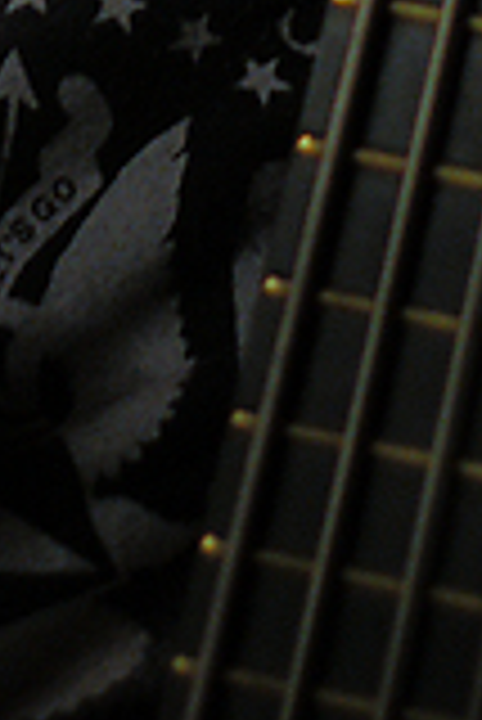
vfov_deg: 4.7
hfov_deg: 3.3
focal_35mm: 422
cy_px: -1269
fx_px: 8456
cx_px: -329
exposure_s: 1/160
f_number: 2
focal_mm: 50
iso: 400
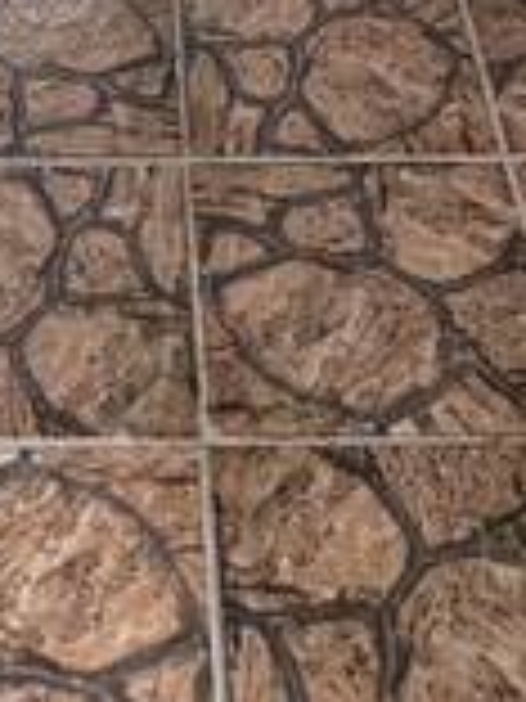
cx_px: 63
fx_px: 1965
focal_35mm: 97
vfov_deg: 12.3
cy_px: -1256
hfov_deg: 15.1
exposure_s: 1/230
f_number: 2.2
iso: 40
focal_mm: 2.22
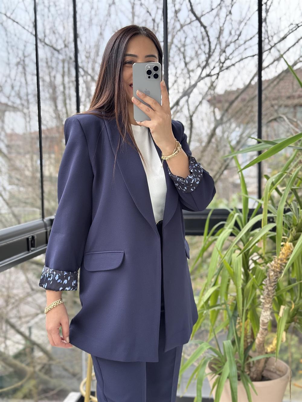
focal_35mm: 48
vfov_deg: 39.7
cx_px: 151
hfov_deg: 30.3
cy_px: 201
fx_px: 558
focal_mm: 6.76
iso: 100
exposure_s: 1/163
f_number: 1.78
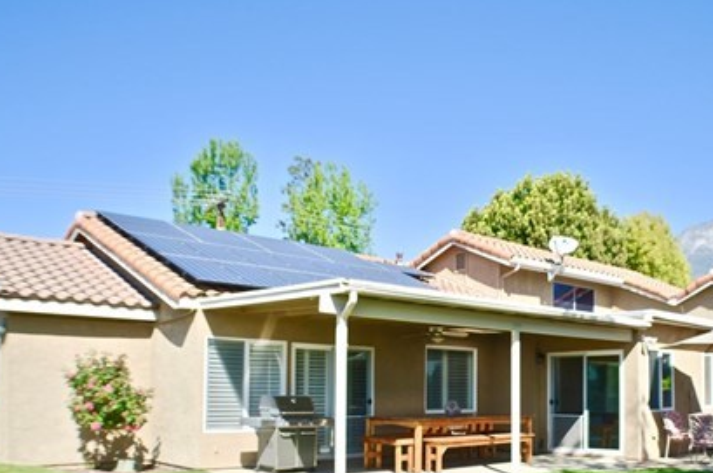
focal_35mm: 47
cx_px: 452
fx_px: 929
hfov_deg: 41.6
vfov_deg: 28.2
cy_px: 335
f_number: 3.8
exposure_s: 1/1000
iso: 100
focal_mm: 20
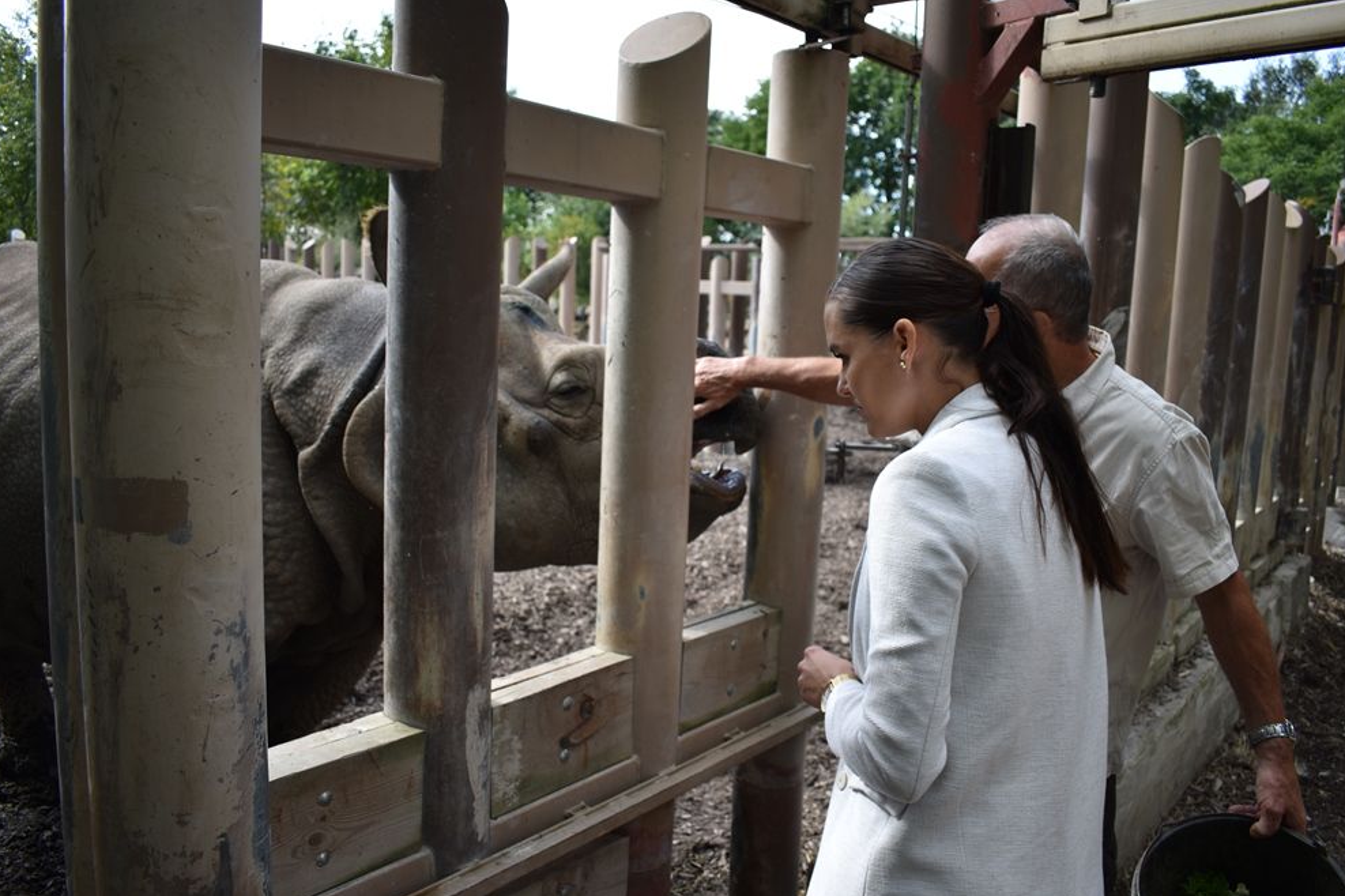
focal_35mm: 28
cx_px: 683
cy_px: 441
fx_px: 1046
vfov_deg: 46.4
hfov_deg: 65.5
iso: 100
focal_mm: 18
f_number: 3.5
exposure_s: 1/250
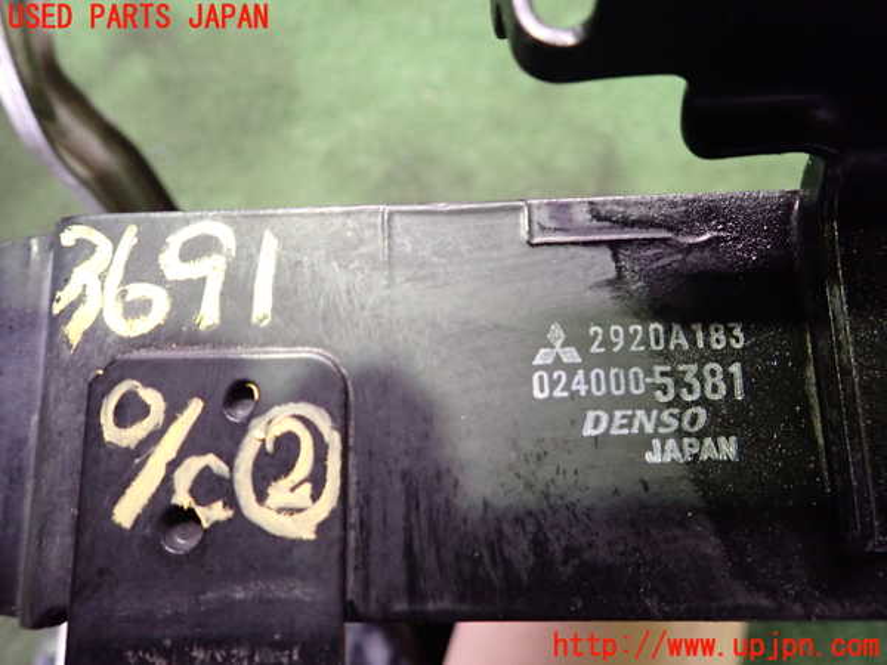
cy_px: 332
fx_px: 641
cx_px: 444
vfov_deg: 54.9
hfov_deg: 69.4
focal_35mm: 25
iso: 800
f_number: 2
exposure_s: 1/20
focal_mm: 4.5
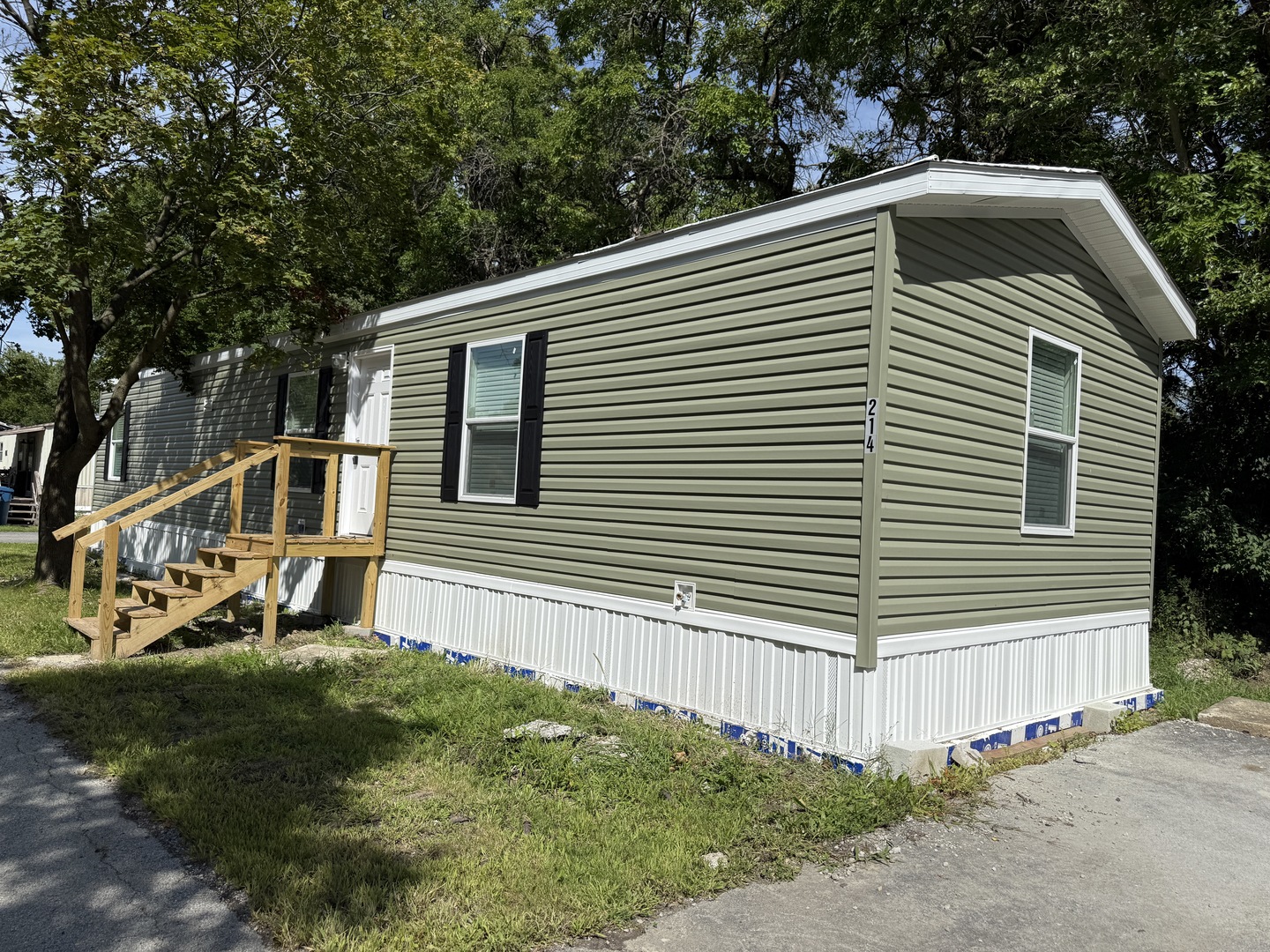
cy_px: 476
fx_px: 881
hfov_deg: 71.6
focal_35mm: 24
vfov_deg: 56.8
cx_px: 635
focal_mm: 6.76
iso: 80
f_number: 1.78
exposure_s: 1/8130
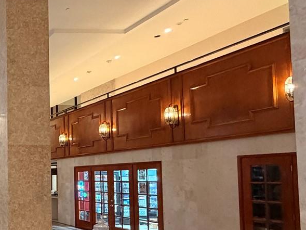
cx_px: -101
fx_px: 336
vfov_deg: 37.1
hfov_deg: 33.7
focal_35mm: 38
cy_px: 163
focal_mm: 2.22
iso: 500
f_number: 2.2
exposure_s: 1/60
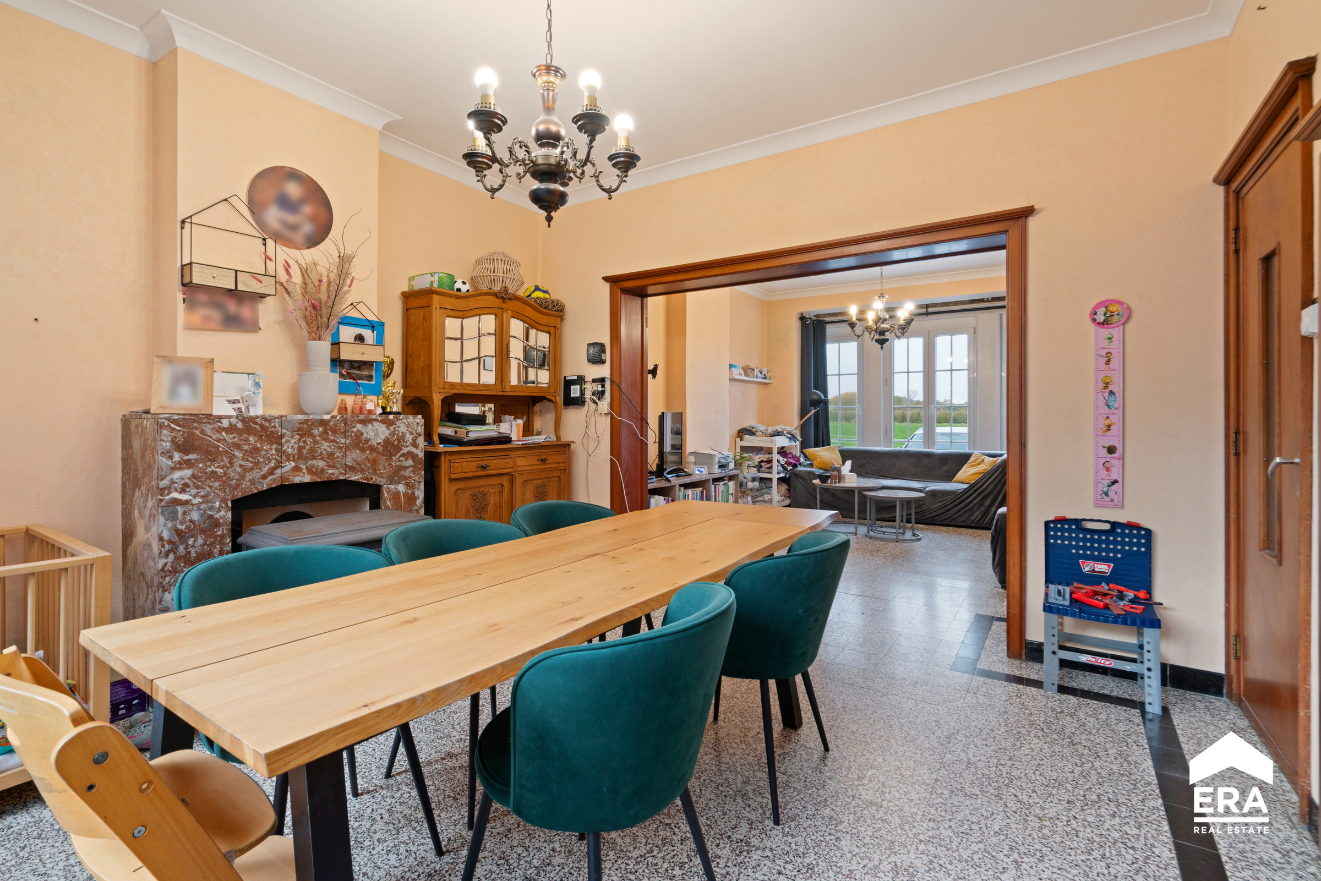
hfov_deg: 96.7
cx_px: 660
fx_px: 587
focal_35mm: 16
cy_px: 440
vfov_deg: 73.8
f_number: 11
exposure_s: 1
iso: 250
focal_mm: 16
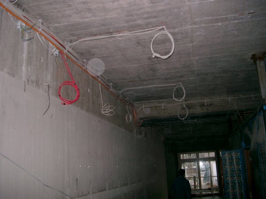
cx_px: 133
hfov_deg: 50.1
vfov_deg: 38.7
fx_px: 284
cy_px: 100
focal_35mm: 37
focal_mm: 7.6
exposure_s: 1/60
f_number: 2.6
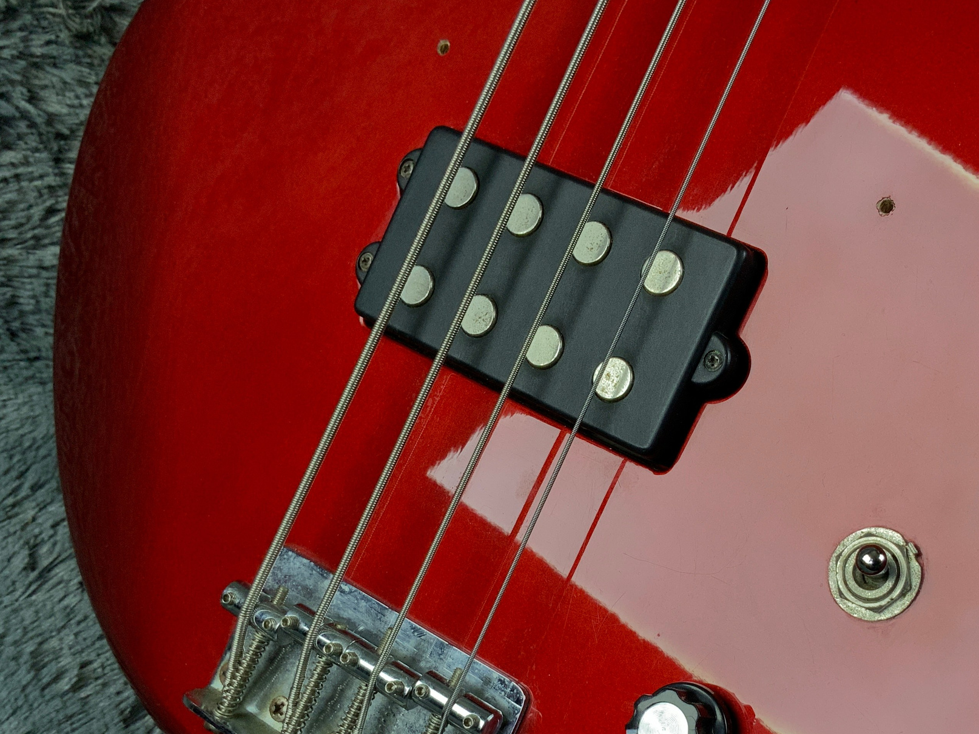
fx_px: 1301
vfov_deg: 31.0
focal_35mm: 46
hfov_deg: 40.6
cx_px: 665
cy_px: 545
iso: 50
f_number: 1.8
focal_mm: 3
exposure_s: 1/100
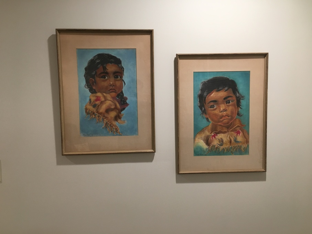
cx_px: 156
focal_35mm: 29
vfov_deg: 48.2
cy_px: 117
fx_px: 261
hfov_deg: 61.7
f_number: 2.2
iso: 125
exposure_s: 1/33
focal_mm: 4.15
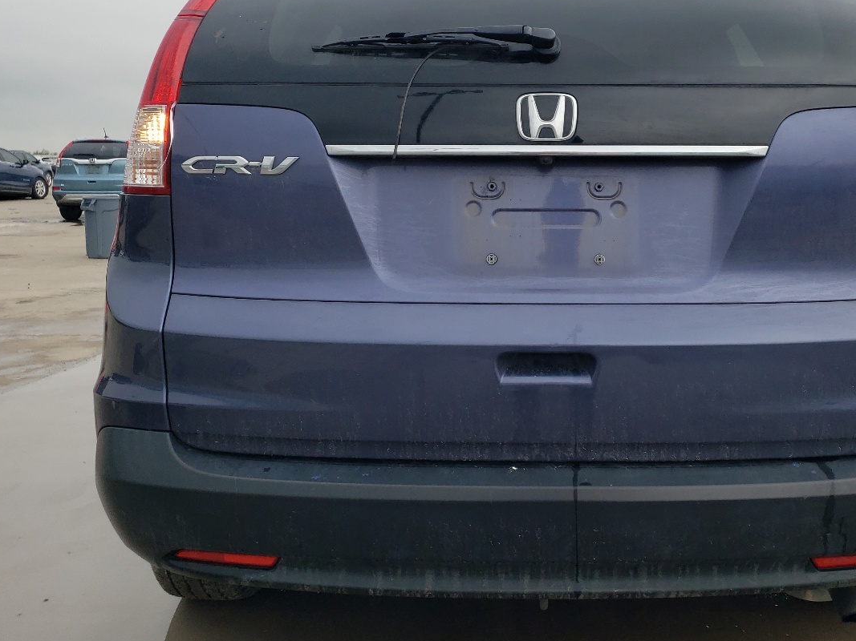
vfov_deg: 36.5
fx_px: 964
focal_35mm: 39
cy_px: 230
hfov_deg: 47.3
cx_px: 554
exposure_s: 1/1111
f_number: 1.5
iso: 50
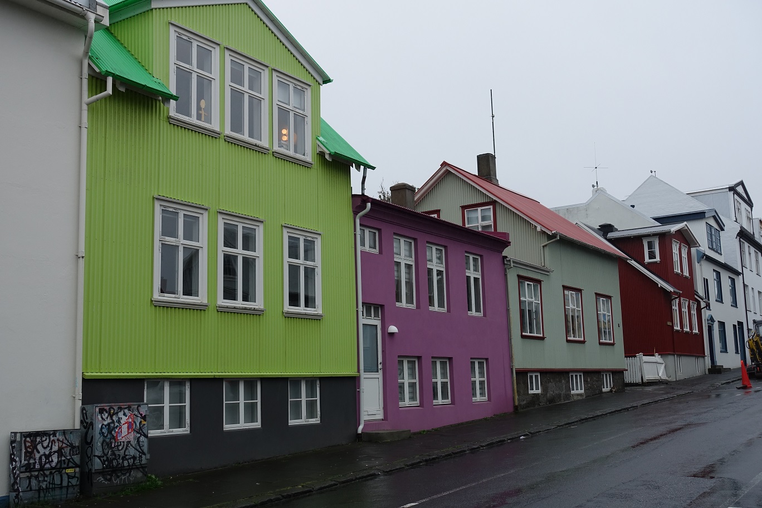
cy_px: 254
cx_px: 381
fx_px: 889
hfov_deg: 46.4
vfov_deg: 31.9
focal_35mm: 42
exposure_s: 1/100
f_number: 5.6
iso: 125
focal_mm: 15.52
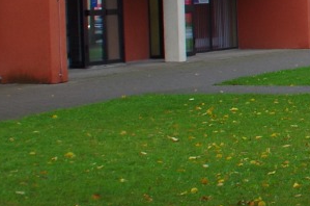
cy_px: -1
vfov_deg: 9.2
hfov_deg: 12.8
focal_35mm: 147
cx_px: 553
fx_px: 1263
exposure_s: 1/40
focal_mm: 18
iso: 320
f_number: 5.6
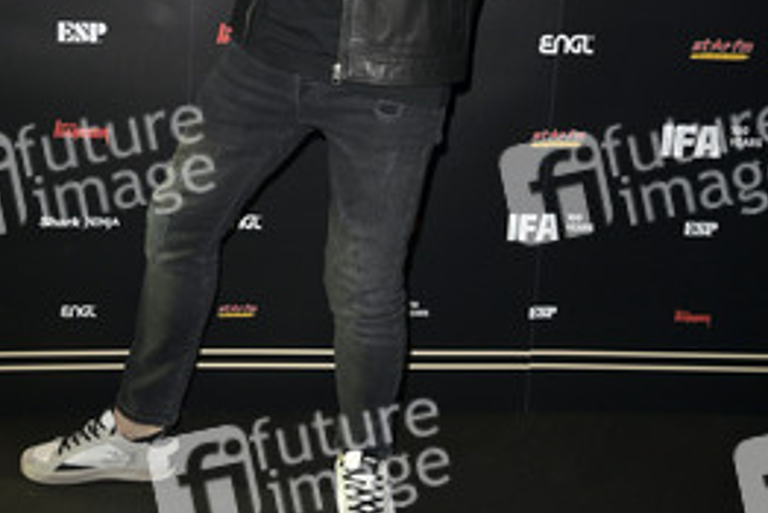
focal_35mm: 58
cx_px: 384
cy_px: 29
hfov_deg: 34.5
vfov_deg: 22.7
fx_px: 1238
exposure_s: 1/200
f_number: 6.3
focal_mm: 38
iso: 640
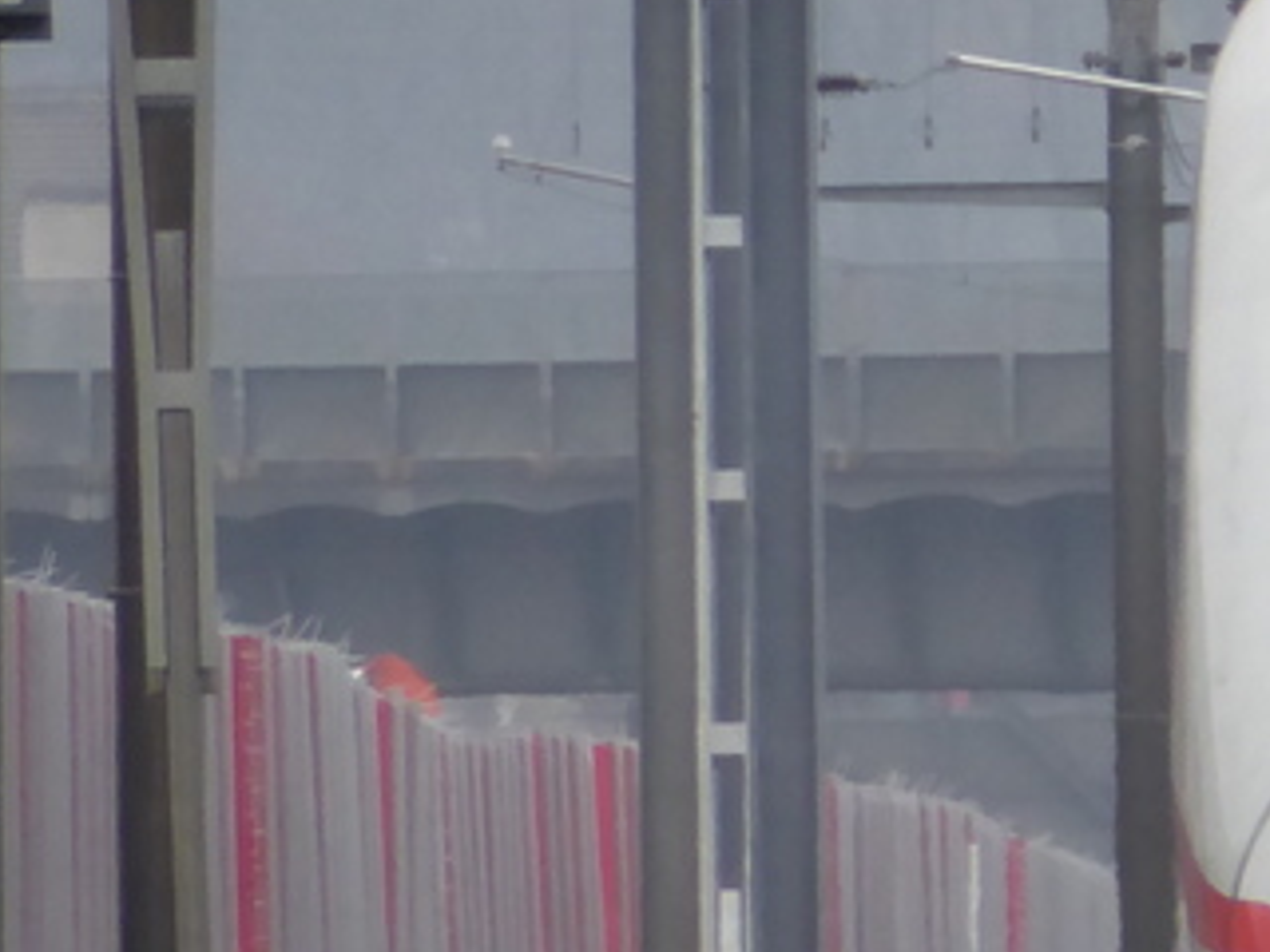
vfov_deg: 0.5
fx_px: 109955
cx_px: 1953
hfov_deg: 0.7
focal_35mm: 2997
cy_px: -20
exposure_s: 1/125
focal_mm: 129
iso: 200
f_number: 6.4
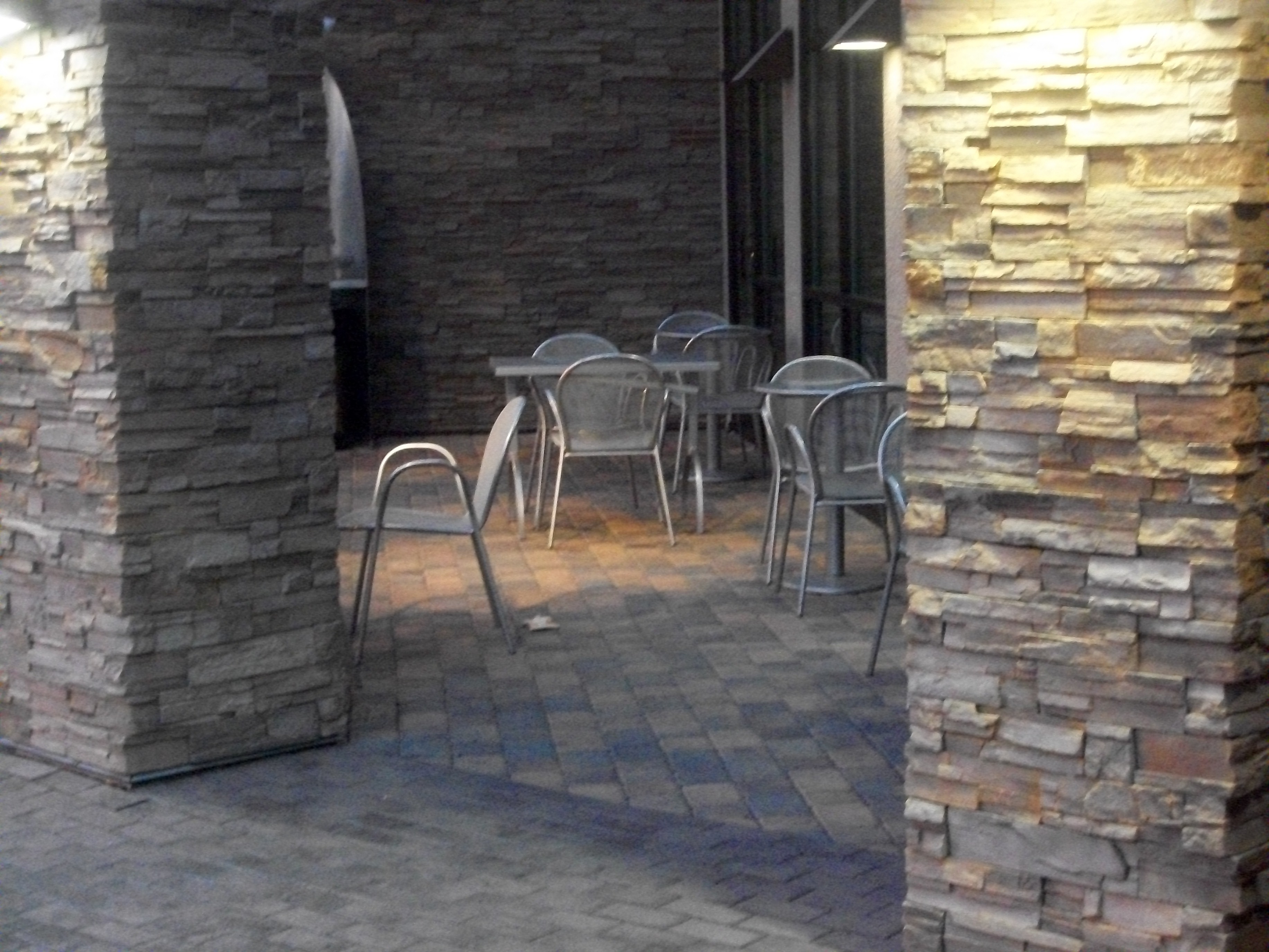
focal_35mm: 68
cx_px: 634
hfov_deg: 28.6
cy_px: 476
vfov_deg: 21.6
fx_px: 2493
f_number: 4.5
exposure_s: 1/40
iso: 800
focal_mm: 12.1
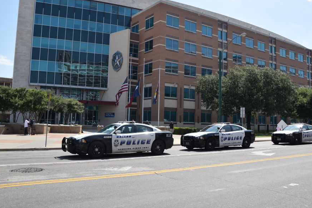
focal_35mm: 35
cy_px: 95
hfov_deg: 54.4
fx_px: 303
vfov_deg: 37.8
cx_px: 166
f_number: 10
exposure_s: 1/400
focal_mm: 20
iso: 200
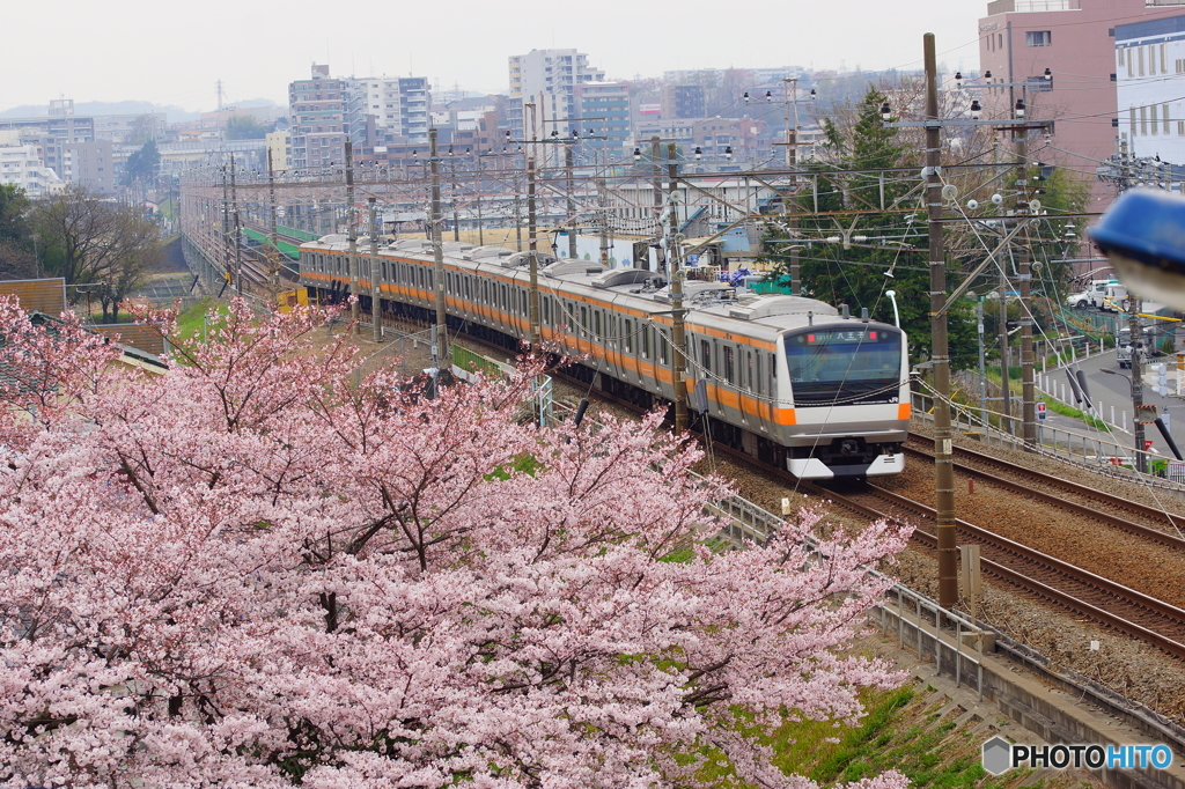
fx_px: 5182
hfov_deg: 13.0
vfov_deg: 8.7
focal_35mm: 158
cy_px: 394
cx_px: 592
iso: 100
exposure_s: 1/80
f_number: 6.3
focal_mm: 105
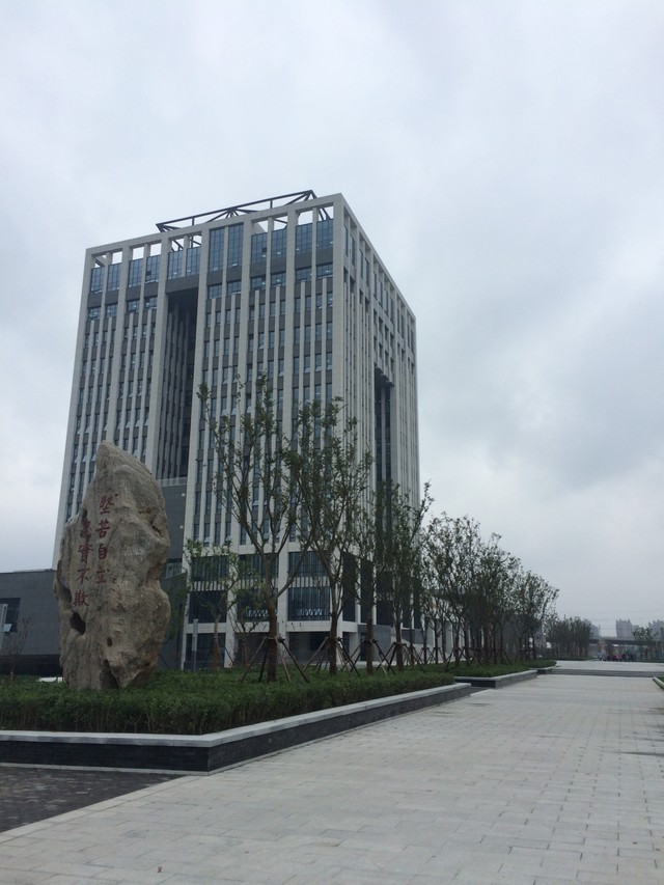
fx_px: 742
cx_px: 332
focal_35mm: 29
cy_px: 442
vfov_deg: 61.7
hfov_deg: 48.2
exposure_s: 1/695
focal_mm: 4.15
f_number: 2.2
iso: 32
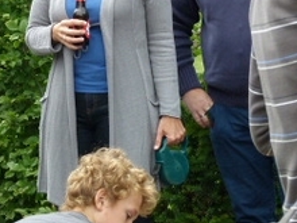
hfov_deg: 9.1
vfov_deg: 6.8
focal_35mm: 218
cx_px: 89
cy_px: 38
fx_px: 1870
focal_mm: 14.4
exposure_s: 1/160
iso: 100
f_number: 4
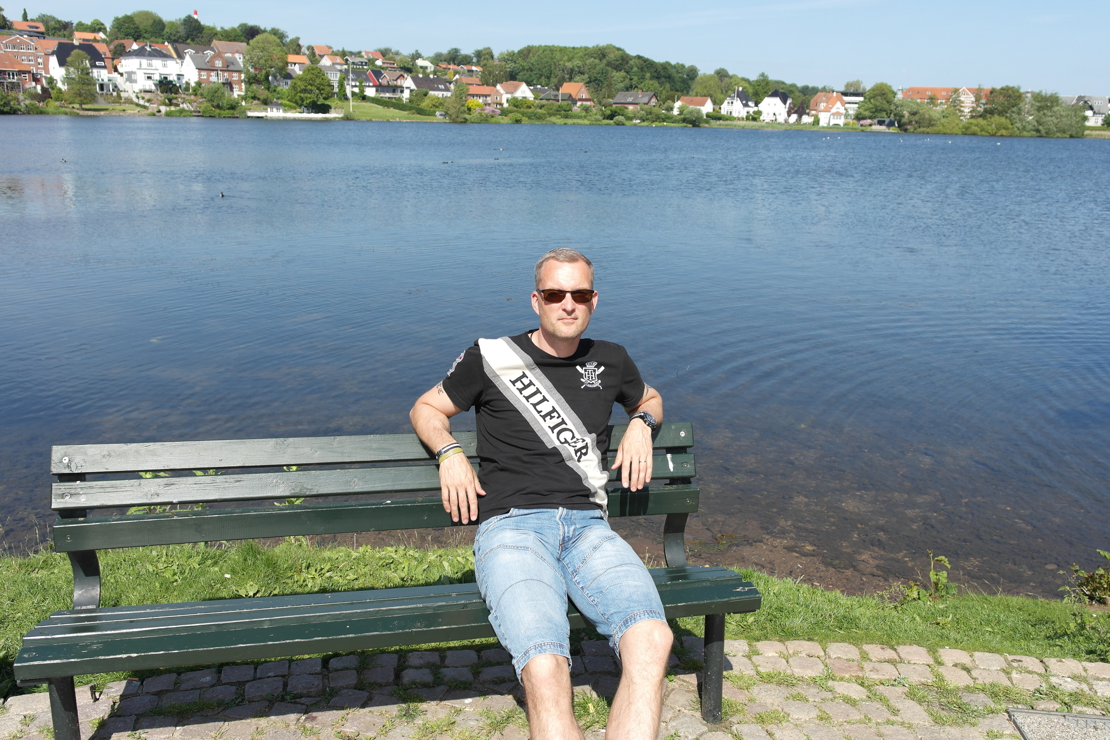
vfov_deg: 43.6
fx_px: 925
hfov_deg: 61.9
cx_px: 555
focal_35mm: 30
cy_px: 370
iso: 100
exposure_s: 1/400
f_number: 5.6
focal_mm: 20
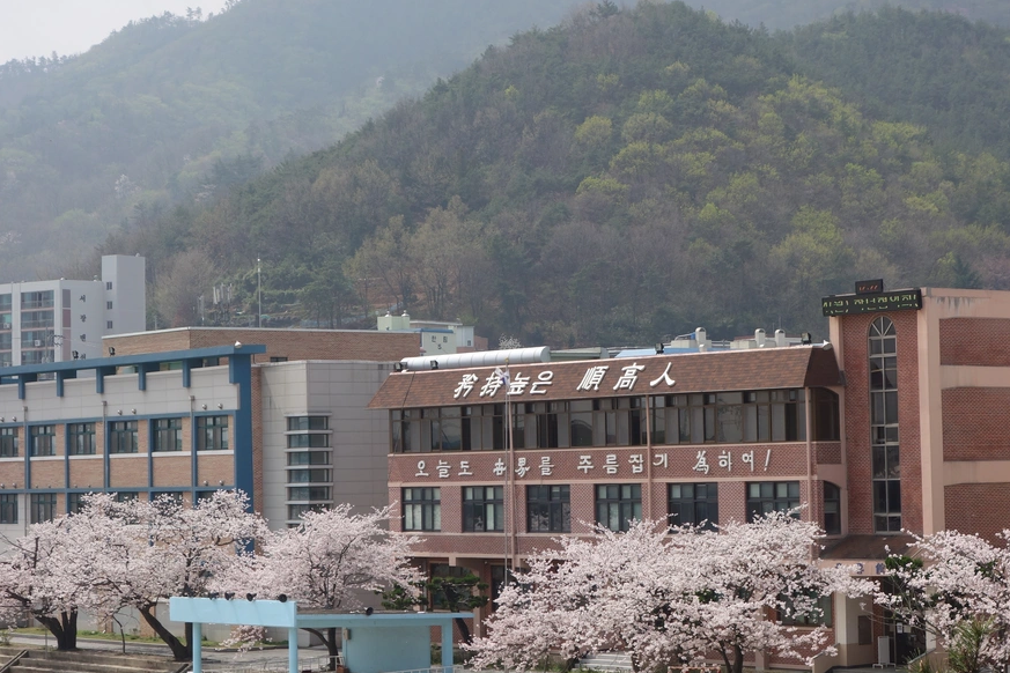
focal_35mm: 99
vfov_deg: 13.8
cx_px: 563
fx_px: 2777
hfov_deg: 20.6
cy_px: 286
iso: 125
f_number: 5.6
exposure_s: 1/640
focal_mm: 26.89
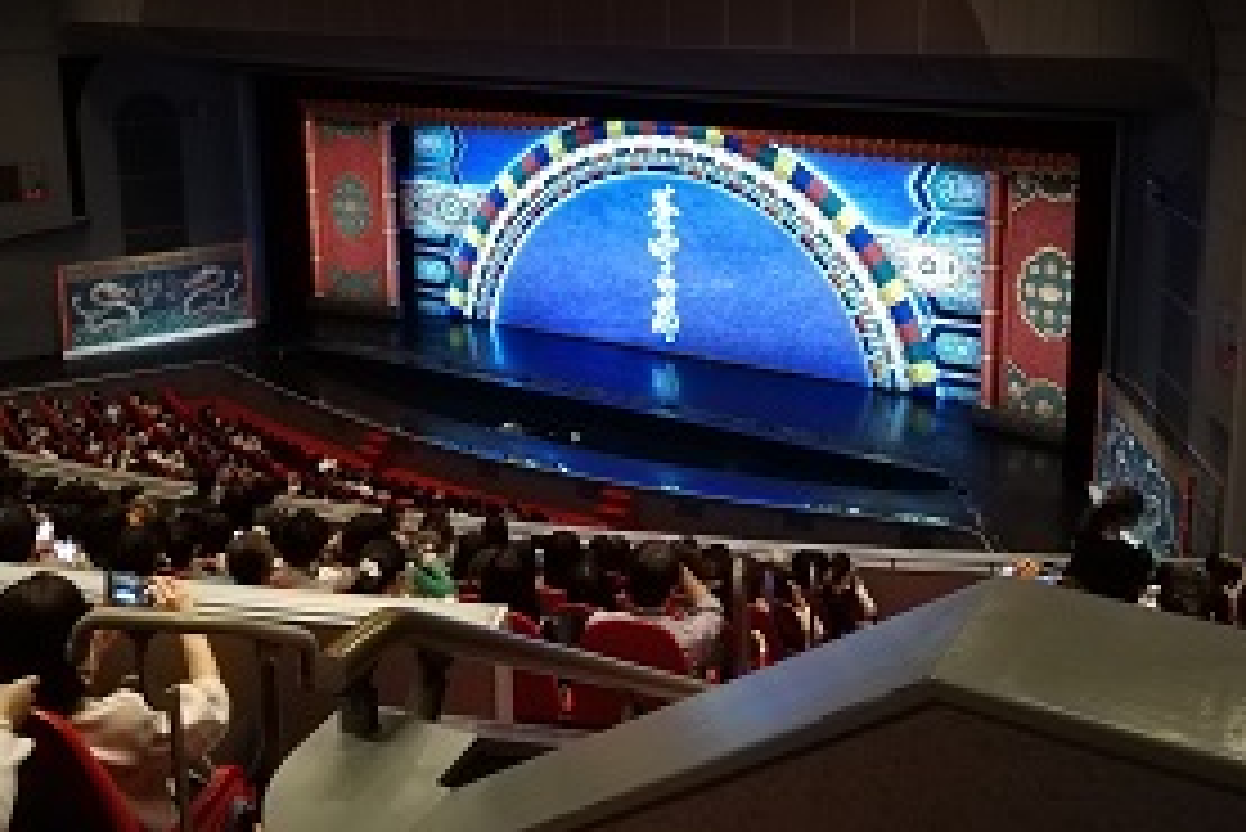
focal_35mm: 39
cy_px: 180
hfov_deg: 49.5
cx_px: 612
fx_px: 1350
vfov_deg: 33.4
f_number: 2.2
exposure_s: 1/17.1
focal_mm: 3.81
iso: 1250
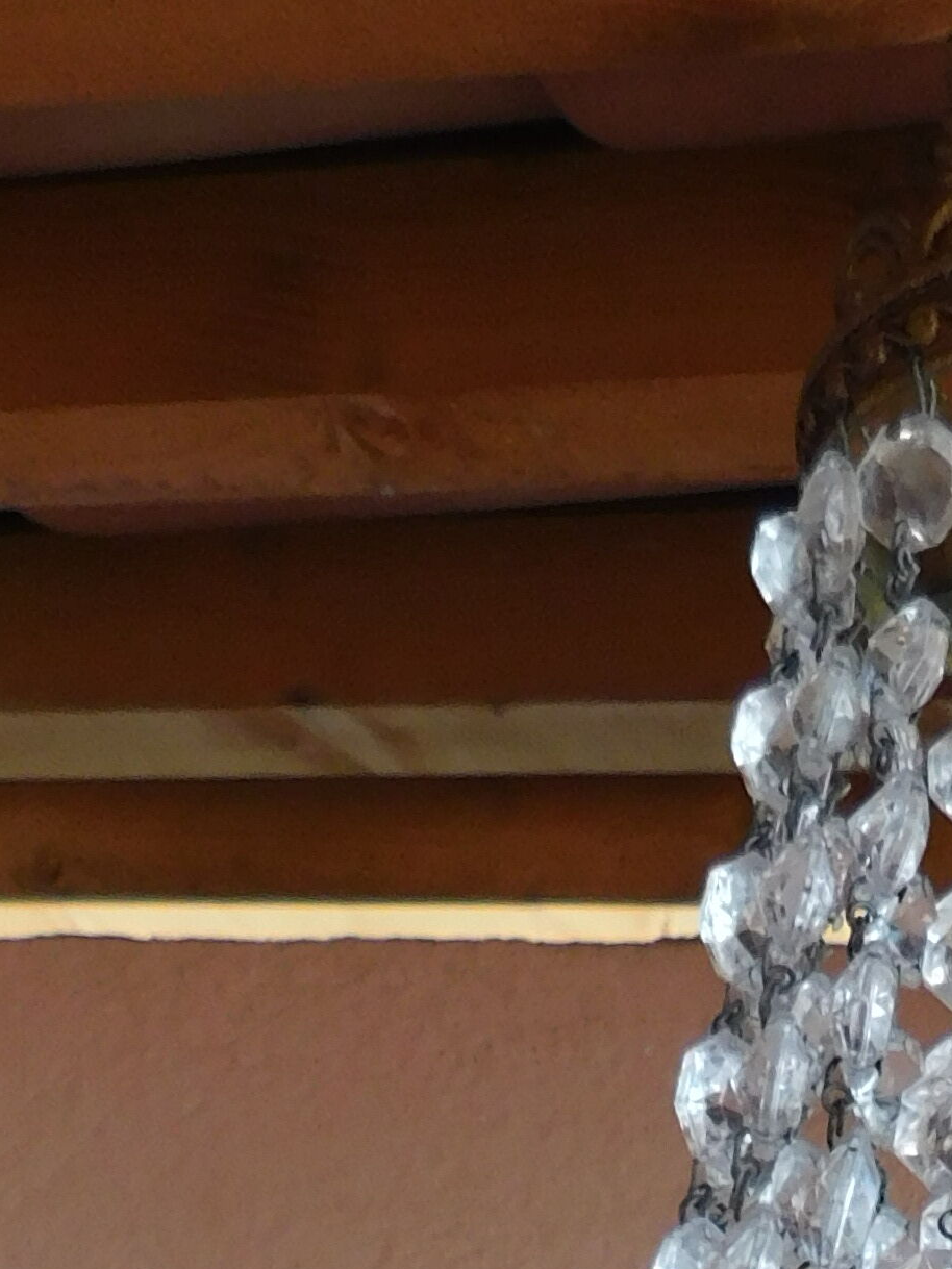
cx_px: 1312
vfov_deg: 17.5
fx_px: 3189
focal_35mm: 87
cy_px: 2392
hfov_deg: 15.9
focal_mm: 4
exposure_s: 1/100
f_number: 3
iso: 125
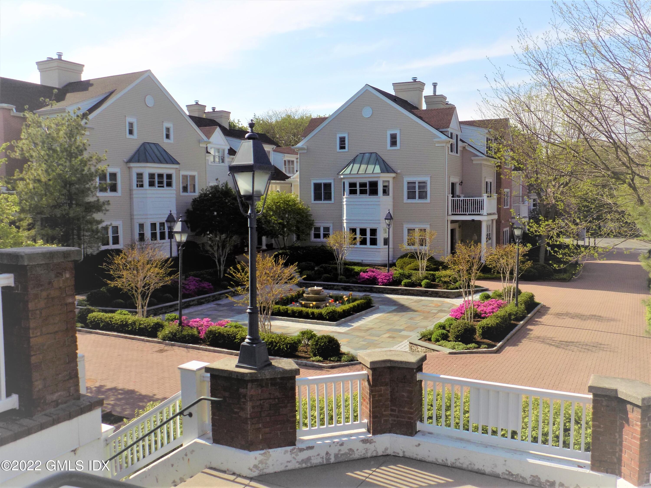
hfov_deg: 60.0
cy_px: 244
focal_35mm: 30
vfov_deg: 46.8
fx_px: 564
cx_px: 326
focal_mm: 5.3
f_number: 3.3
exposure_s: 1/1000
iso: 80
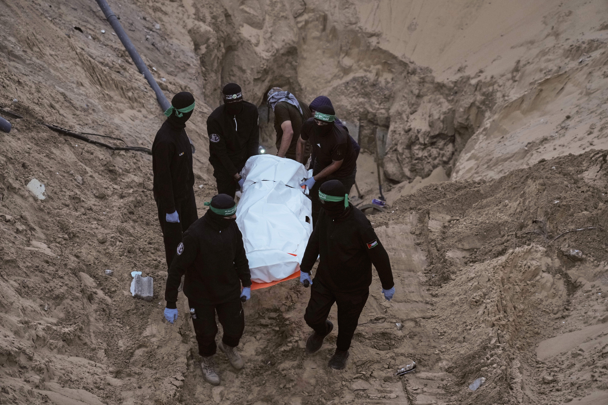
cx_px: 304
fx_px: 1283
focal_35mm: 76
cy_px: 202
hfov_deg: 26.7
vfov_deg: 17.9
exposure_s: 1/250
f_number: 4
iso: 2000
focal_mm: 76
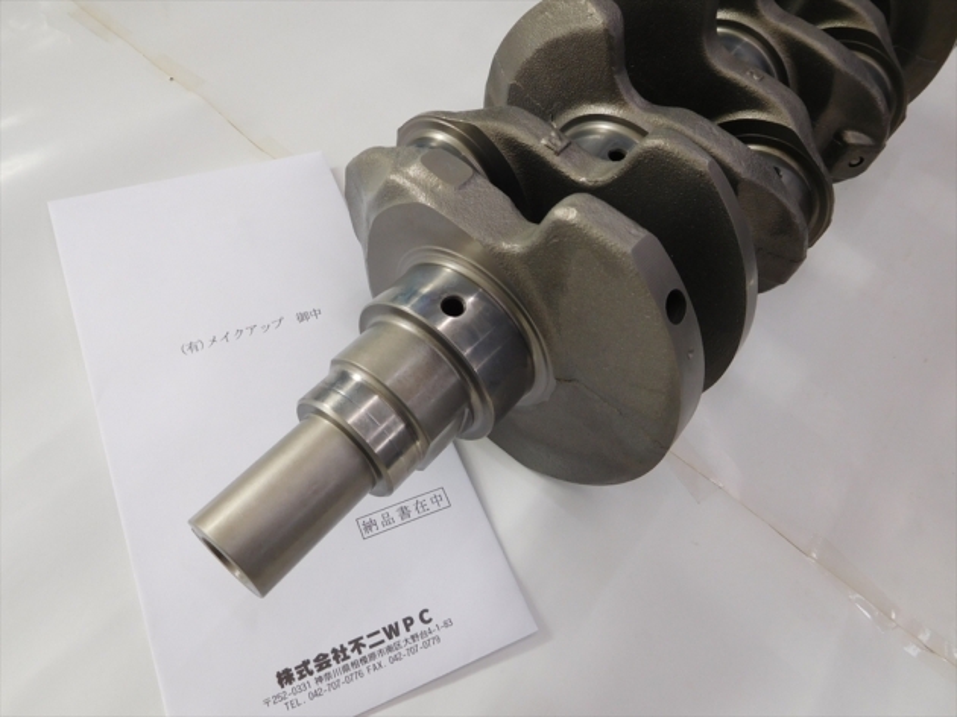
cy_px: 358
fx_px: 691
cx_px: 478
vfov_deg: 54.8
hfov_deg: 69.4
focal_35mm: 25
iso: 125
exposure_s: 1/40
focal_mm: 4.5
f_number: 3.4
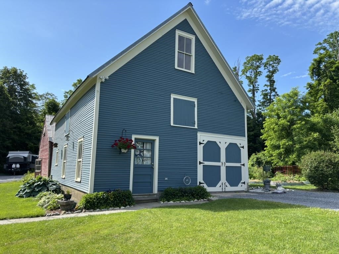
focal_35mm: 26
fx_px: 255
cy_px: 127
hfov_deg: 67.3
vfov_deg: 53.1
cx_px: 170
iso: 50
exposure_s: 1/1477
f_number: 1.6
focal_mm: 5.96
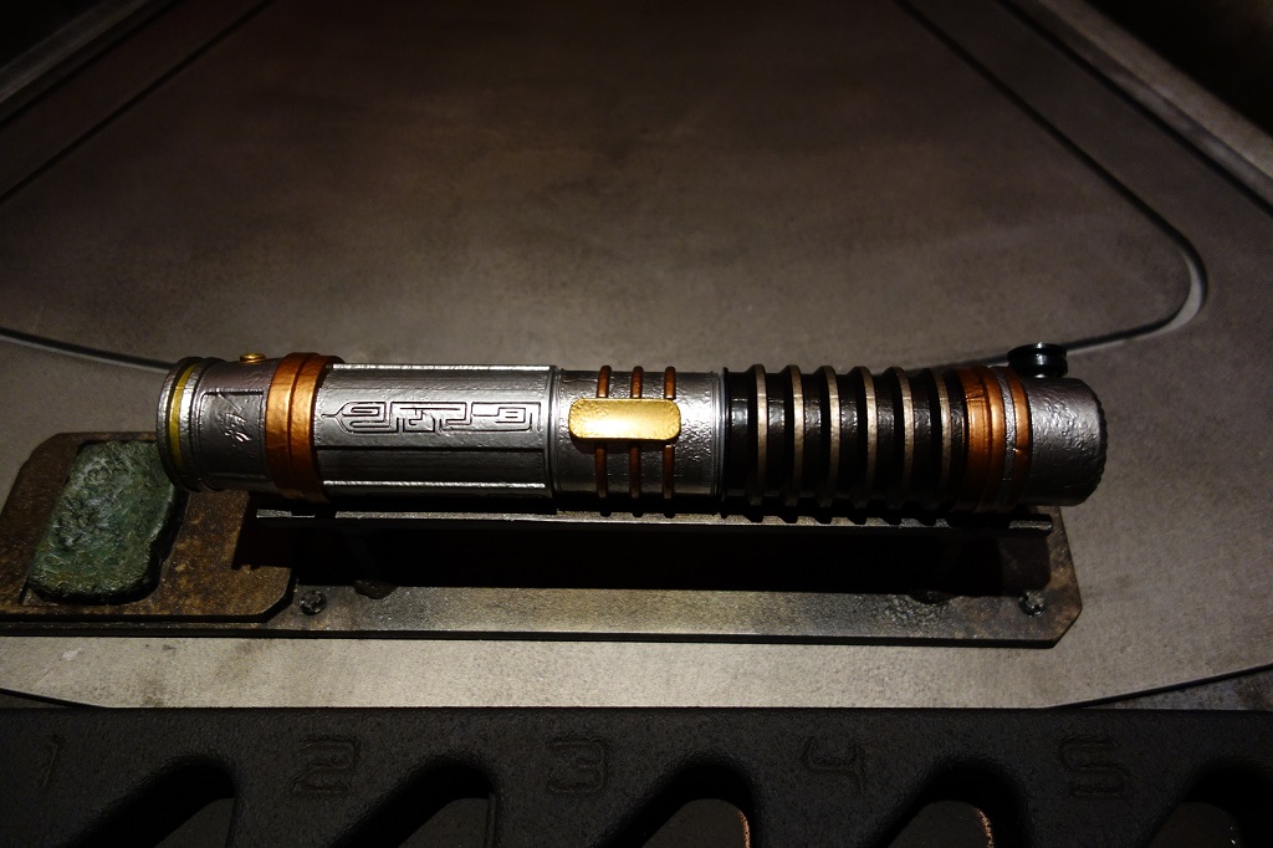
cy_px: 424
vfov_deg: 46.4
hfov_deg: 65.5
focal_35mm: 28
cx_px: 636
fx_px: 990
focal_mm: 10.4
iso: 400
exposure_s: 1/30
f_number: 1.8
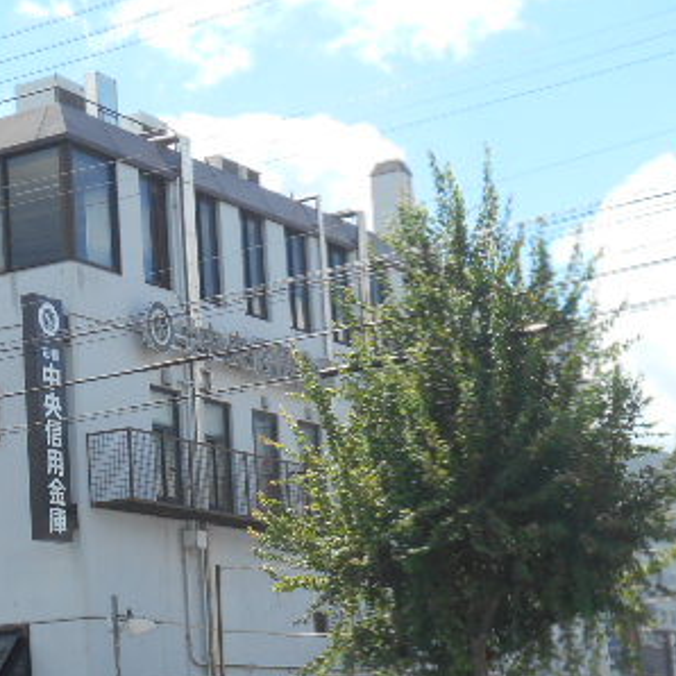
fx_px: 2099
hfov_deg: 18.0
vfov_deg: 18.2
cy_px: 465
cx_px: 50
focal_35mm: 95
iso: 80
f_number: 4.5
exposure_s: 1/400
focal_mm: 8.8
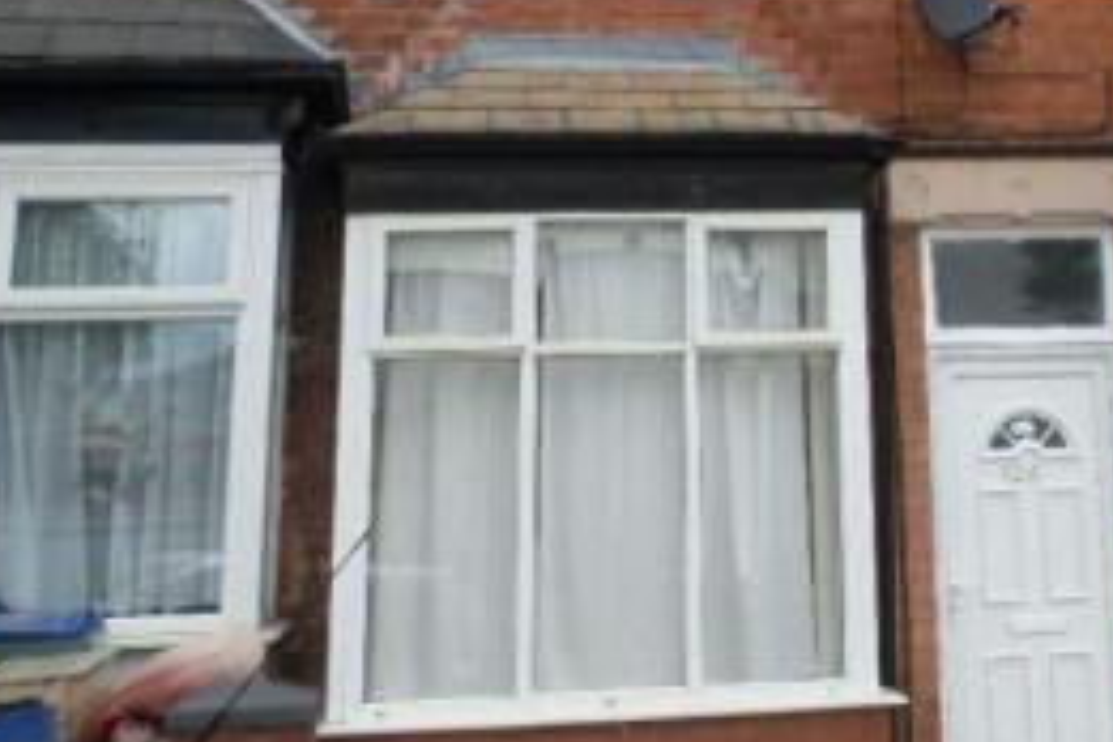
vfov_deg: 22.0
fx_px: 1793
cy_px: -87
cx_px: 842
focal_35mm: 58
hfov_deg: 33.7
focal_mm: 4.5
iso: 80
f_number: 2.5
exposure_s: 1/750
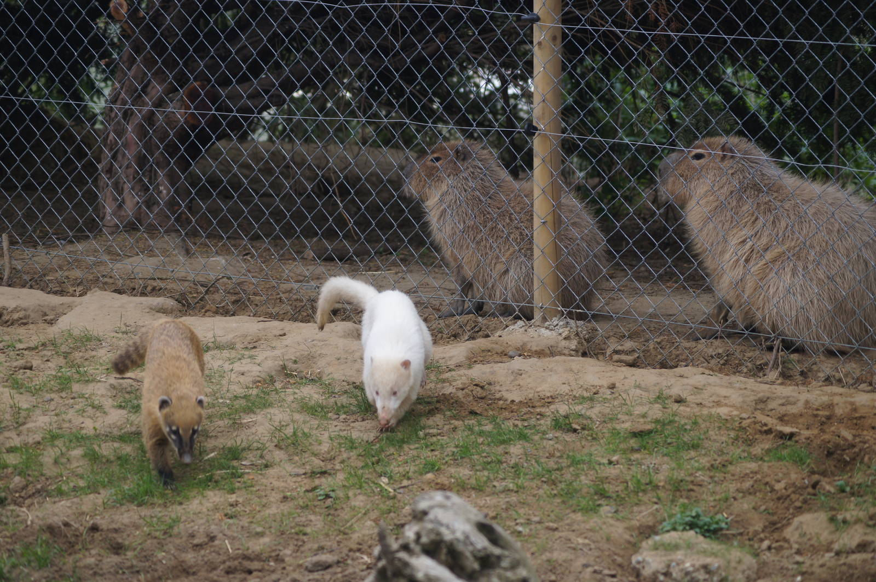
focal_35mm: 128
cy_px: 291
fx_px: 3099
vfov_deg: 10.7
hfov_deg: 16.1
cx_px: 438
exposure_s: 1/200
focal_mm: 85
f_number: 4.5
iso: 100
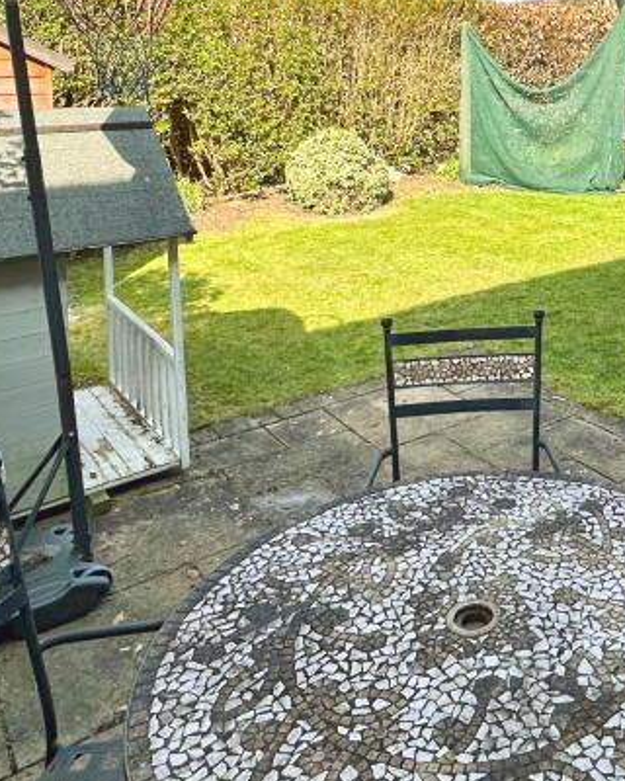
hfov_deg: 39.4
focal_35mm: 35
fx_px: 809
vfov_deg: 50.1
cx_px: 553
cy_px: 230
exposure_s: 1/1082
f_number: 2.2
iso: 40
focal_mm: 2.22
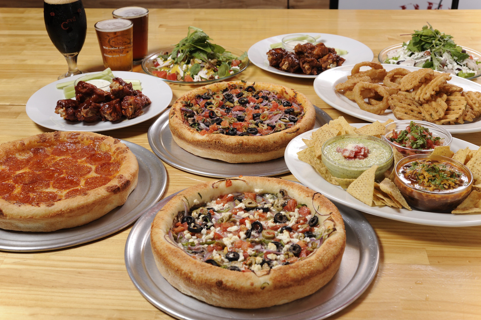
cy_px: 160
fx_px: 668
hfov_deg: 39.6
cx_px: 240
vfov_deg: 27.0
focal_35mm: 50
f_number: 10
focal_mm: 50
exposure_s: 1/125
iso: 400
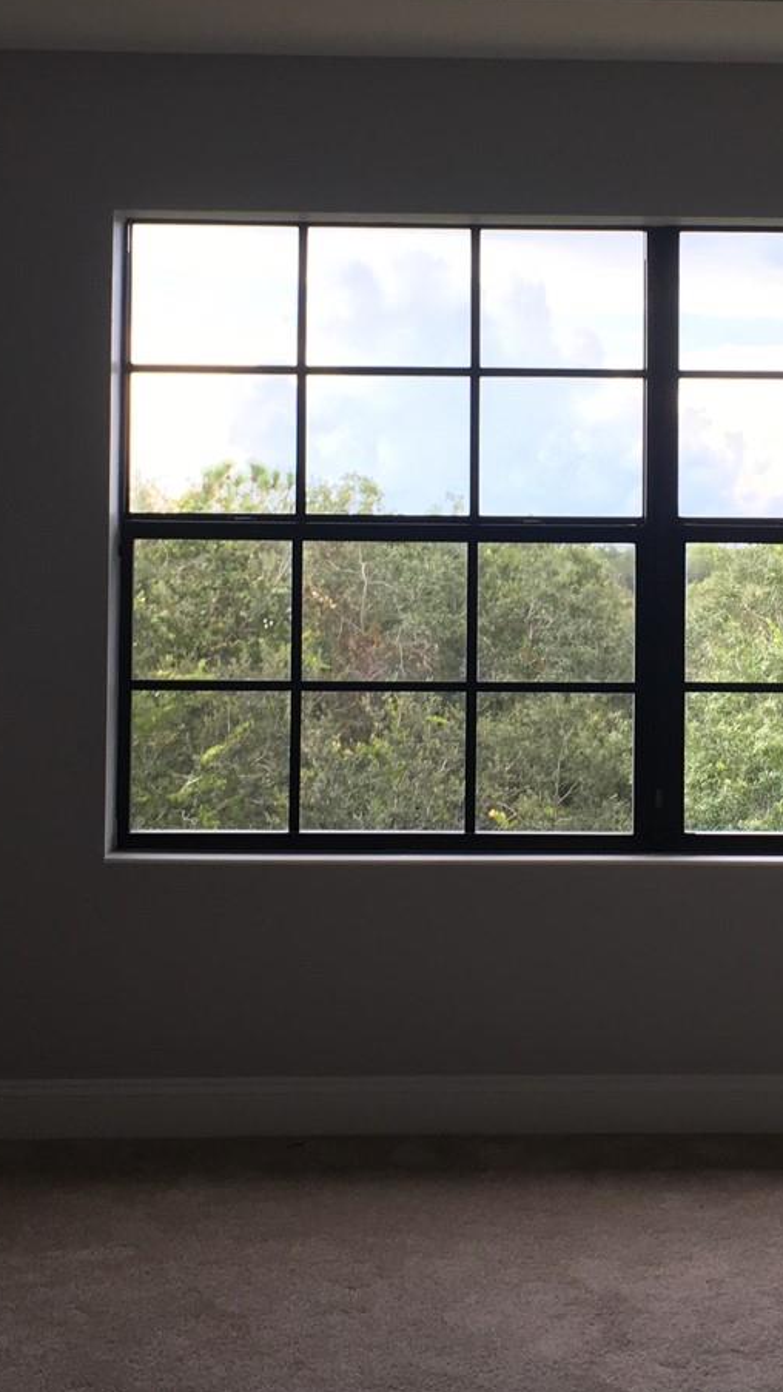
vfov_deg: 37.0
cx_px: 595
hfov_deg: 21.3
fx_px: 2067
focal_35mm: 56
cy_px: 512
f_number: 2.2
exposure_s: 1/120
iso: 40
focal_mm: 4.15
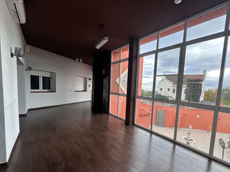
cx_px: 131
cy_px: 99
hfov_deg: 90.5
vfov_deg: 74.3
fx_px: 113
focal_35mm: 17
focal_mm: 2.22
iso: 40
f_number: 2.2
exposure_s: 1/156
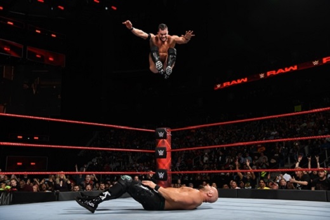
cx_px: 165
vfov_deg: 33.4
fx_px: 366
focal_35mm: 40
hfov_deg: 48.5
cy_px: 110
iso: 320
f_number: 5.6
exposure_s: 1/250
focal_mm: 40
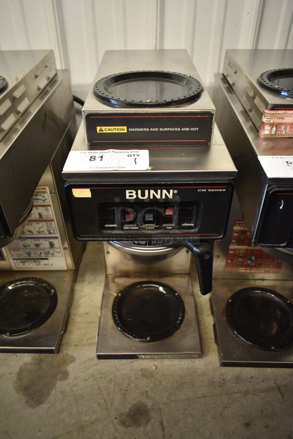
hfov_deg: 48.0
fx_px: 329
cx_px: 146
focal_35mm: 27
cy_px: 220
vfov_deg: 67.3
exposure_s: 1/30
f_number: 3.5
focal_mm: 18
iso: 560
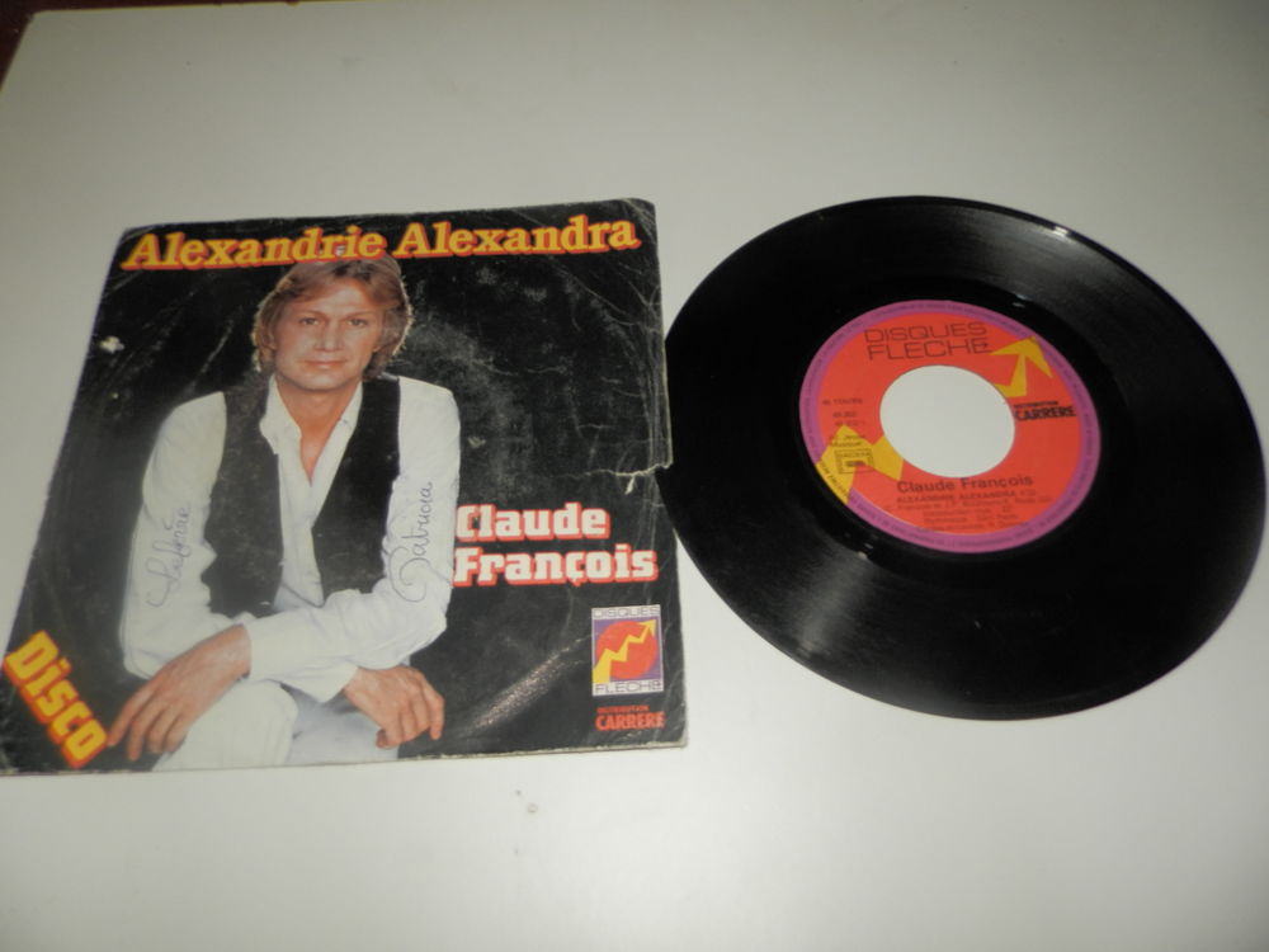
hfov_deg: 69.4
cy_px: 476
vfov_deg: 54.9
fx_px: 916
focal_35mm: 25
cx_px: 634
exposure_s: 1/30
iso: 100
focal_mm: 4.5
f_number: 8.7
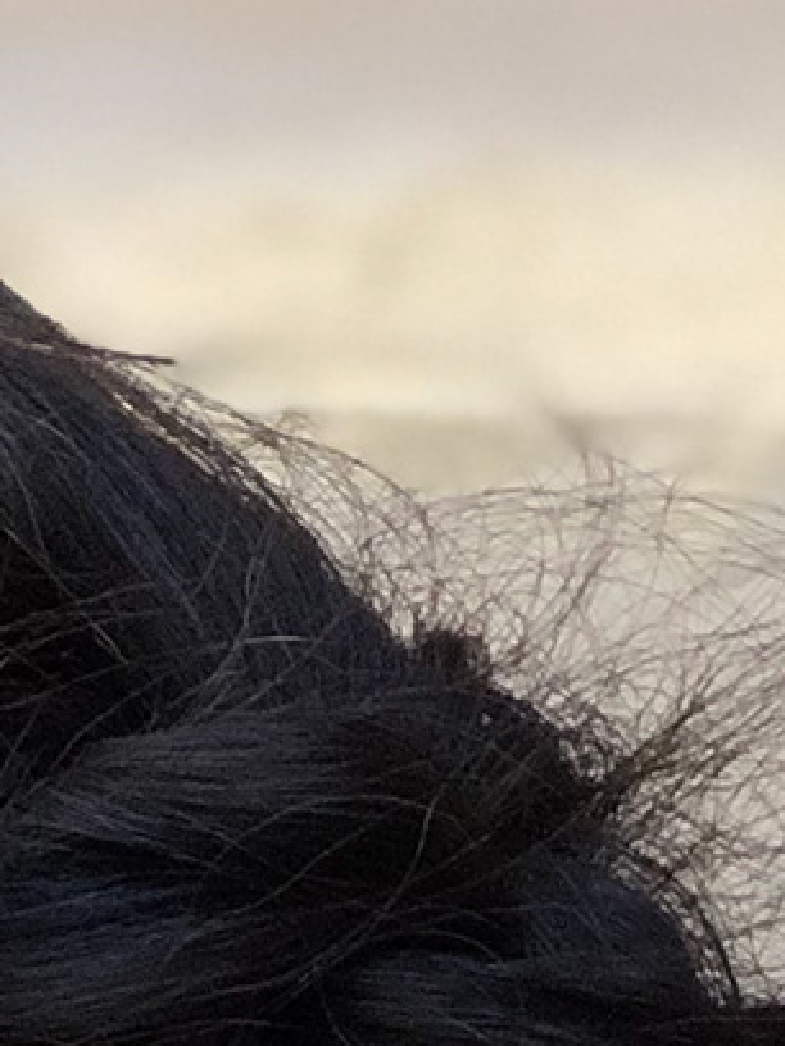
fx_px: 9857
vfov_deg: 5.8
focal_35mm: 326
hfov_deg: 4.4
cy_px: 2882
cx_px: -1519
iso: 32
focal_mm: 6
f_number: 2.4
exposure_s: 1/60
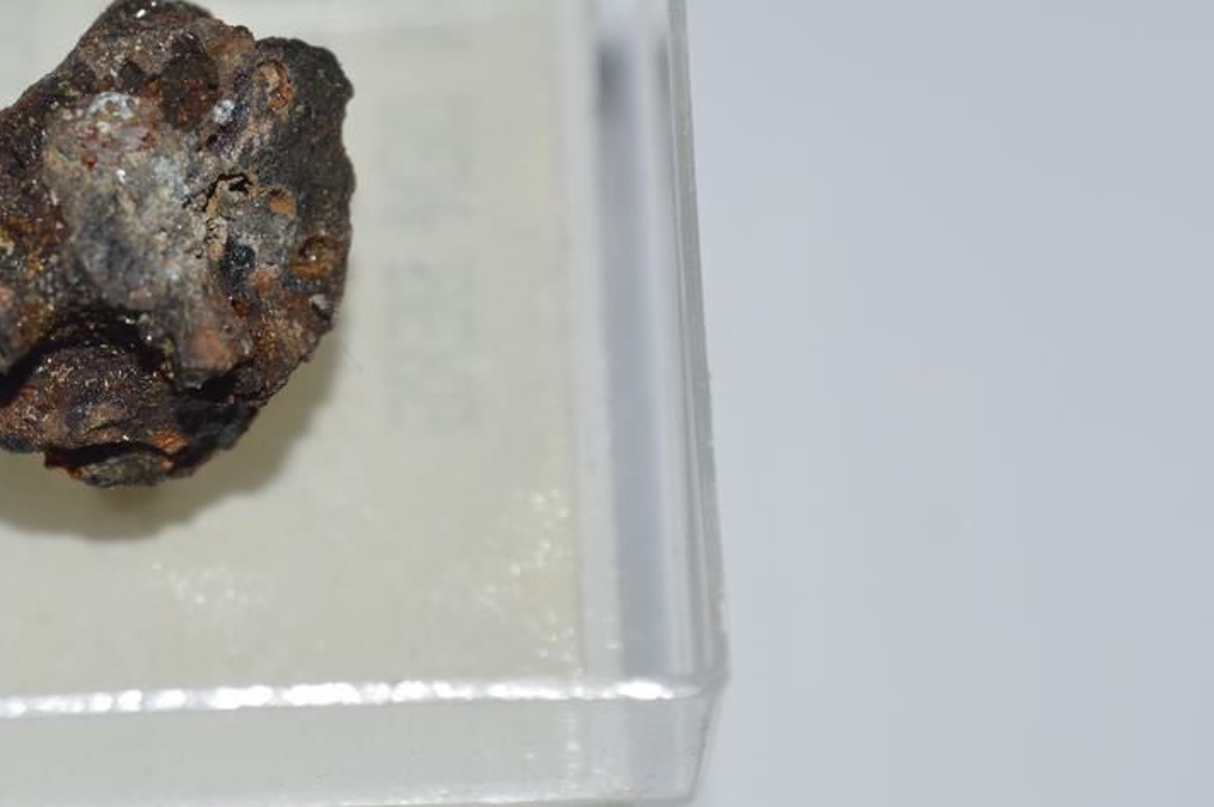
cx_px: 235
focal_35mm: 145
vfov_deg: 9.4
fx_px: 4880
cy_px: 216
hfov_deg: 14.1
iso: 100
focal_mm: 55
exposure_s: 1/60
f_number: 8
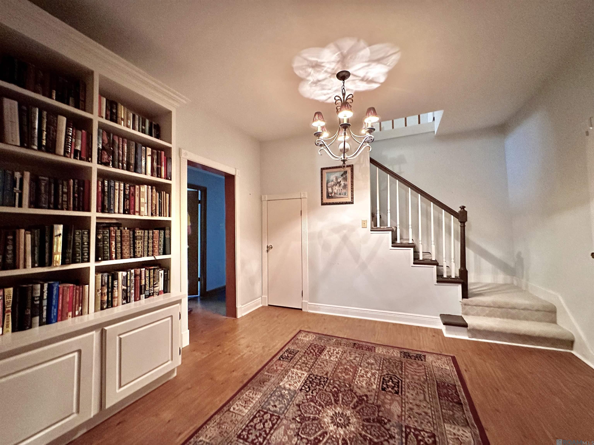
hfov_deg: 102.1
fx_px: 240
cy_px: 222
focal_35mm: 14
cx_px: 297
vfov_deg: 85.7
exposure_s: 1/60
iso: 800
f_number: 2.2
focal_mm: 2.22
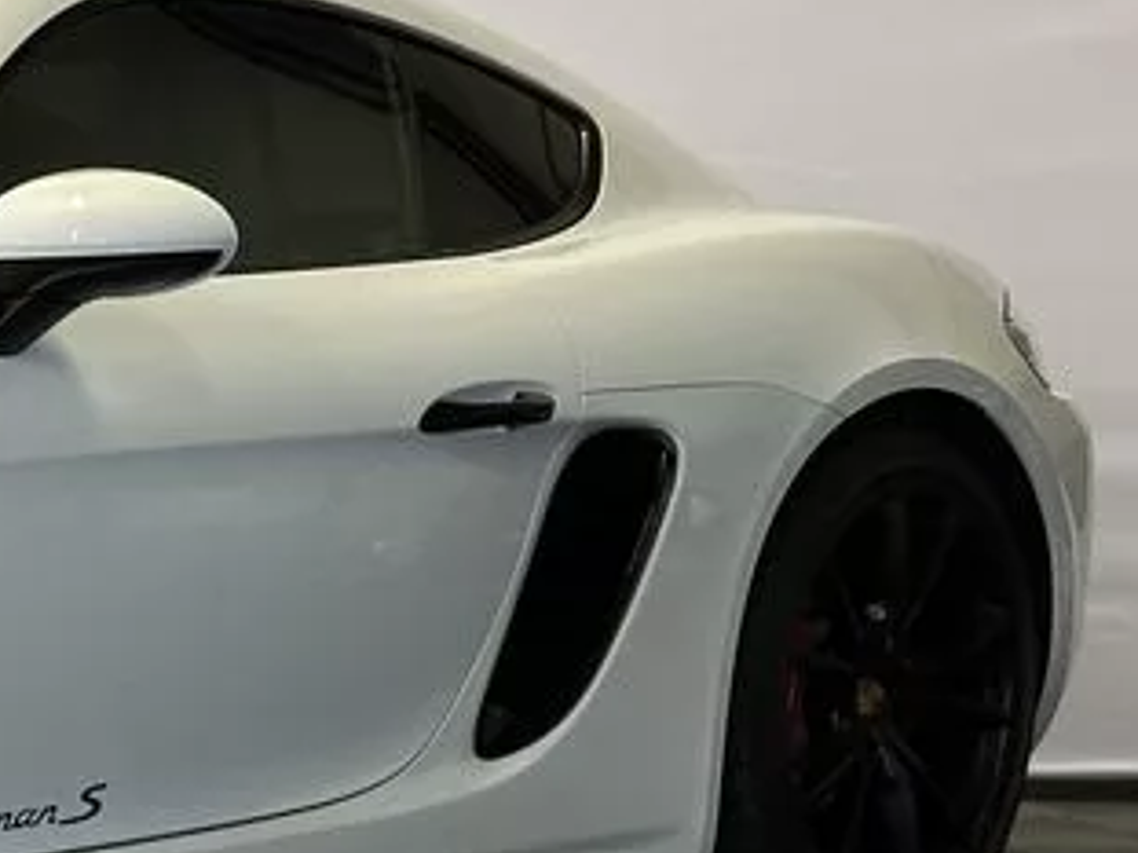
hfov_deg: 12.0
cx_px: -479
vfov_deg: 9.3
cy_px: 776
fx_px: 5192
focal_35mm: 158
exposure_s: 1/50
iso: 200
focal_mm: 6.86
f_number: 1.78
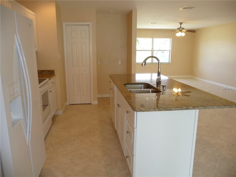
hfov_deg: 63.4
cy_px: 88
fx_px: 191
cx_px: 118
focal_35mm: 28
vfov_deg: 49.7
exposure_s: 1/30
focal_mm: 4.7
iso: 100
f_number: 3.3
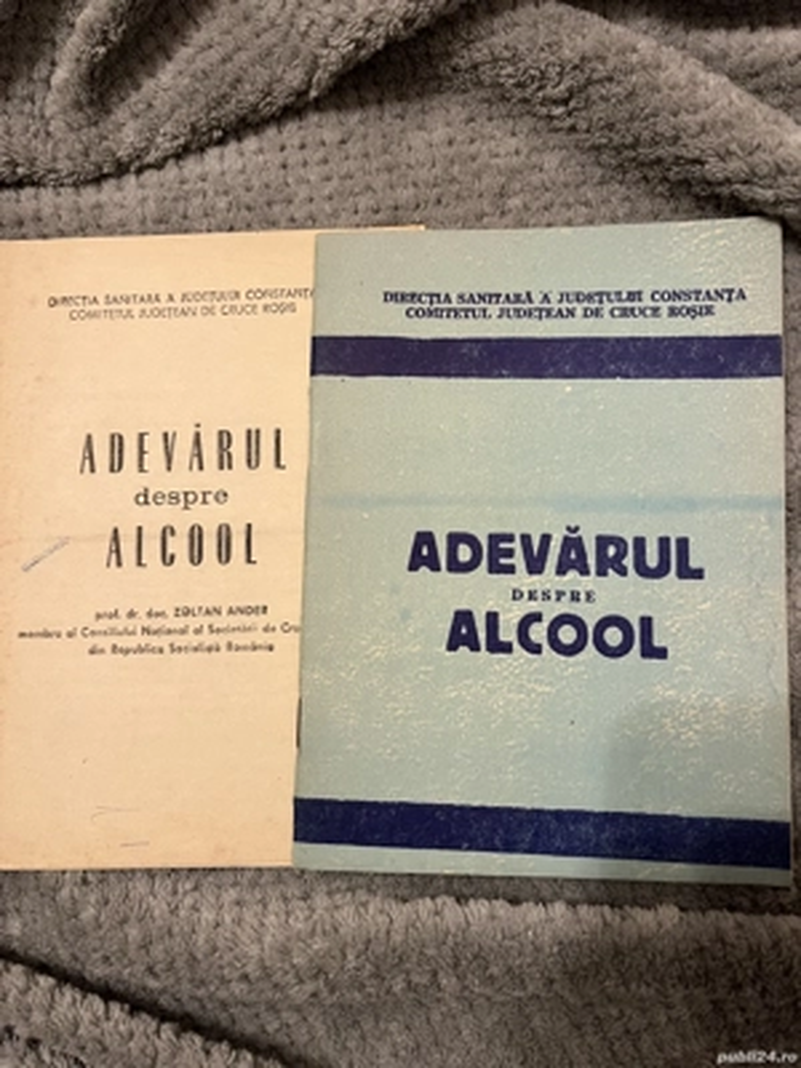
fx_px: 802
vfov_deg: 67.3
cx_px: 400
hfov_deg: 53.1
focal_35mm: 26
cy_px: 534
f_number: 1.6
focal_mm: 5.1
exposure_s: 1/50
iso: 320
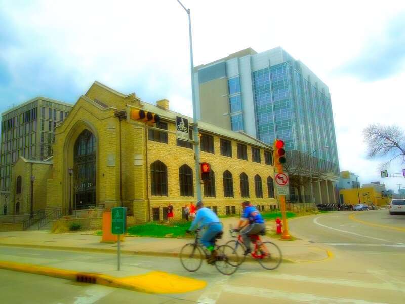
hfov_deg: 63.4
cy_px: 152
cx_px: 202
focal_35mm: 28
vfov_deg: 49.7
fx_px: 328
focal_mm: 5
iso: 100
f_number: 3.5
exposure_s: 1/200
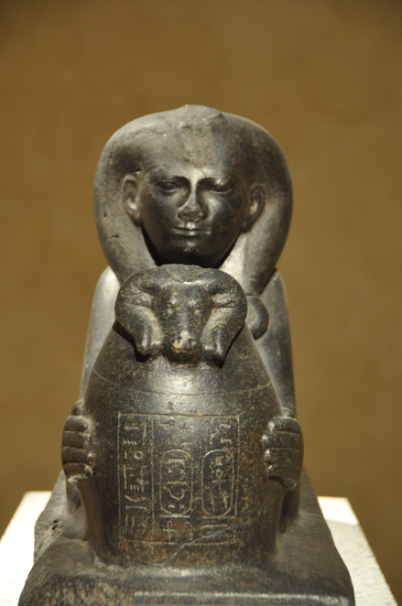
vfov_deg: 19.5
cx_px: 201
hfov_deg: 13.0
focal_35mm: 105
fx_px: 1765
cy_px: 303
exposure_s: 1/20
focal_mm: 70
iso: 1000
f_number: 5
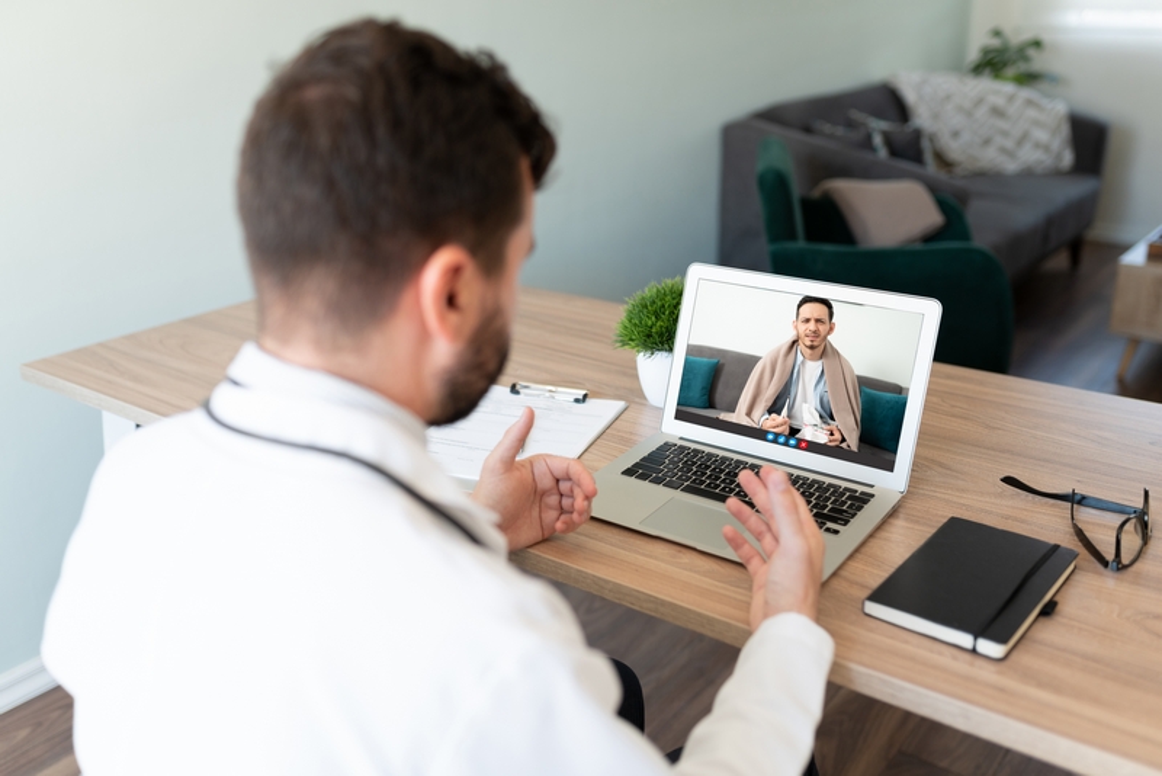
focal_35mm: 35
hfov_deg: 54.4
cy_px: 388
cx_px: 581
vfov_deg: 37.9
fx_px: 1130
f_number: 2
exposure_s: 1/160
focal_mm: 35
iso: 320
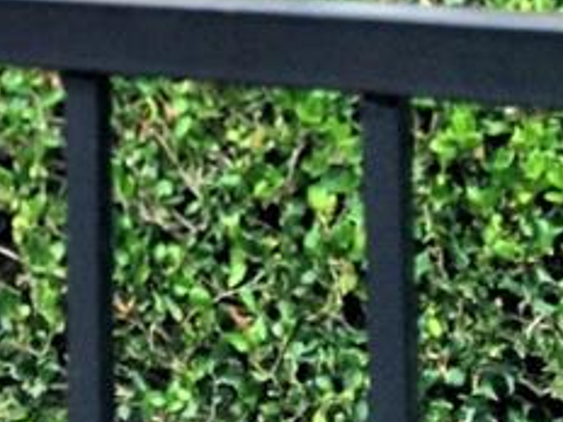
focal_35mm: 128
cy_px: -357
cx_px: -165
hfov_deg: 14.7
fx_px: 2082
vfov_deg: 10.8
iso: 32
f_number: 2.2
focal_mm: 4.15
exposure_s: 1/203
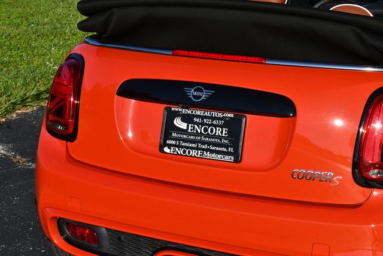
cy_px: 128
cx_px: 192
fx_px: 980
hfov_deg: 22.1
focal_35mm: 92
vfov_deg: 14.9
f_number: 9
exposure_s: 1/320
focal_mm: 46
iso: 100
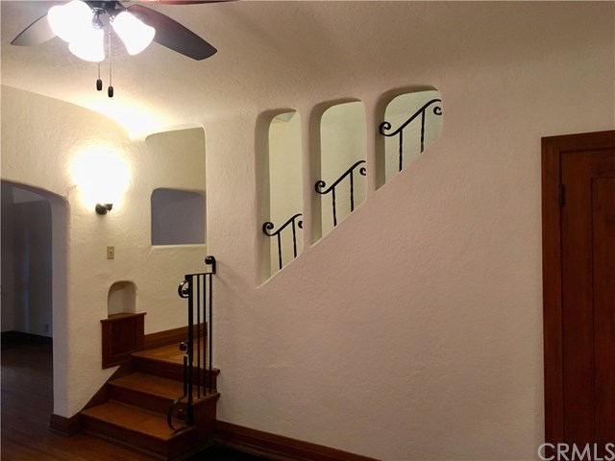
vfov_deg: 48.2
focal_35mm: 29
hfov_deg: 61.7
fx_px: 515
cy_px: 230
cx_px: 308
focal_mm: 4.15
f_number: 2.2
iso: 125
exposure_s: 1/30
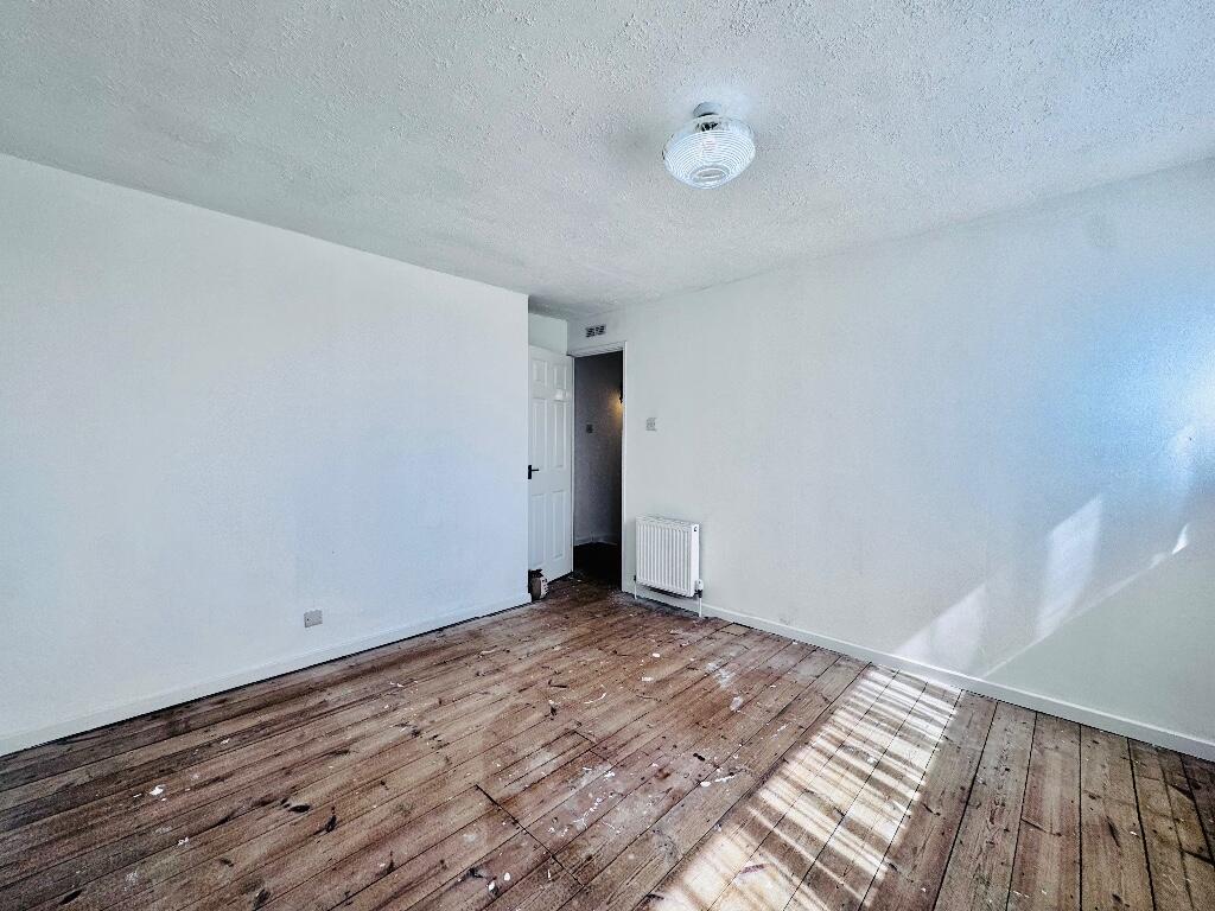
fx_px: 491
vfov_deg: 85.7
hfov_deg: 102.1
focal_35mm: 14
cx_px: 608
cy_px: 456
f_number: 2.2
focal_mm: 2.22
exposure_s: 1/226
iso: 40
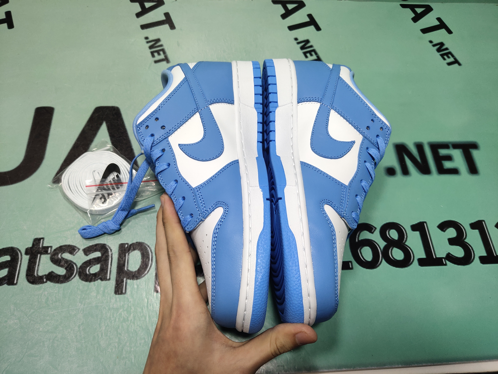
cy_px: 187
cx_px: 249
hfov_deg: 60.0
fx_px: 432
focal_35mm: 30
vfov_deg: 46.8
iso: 70
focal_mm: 4.35
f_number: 1.79
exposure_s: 1/100
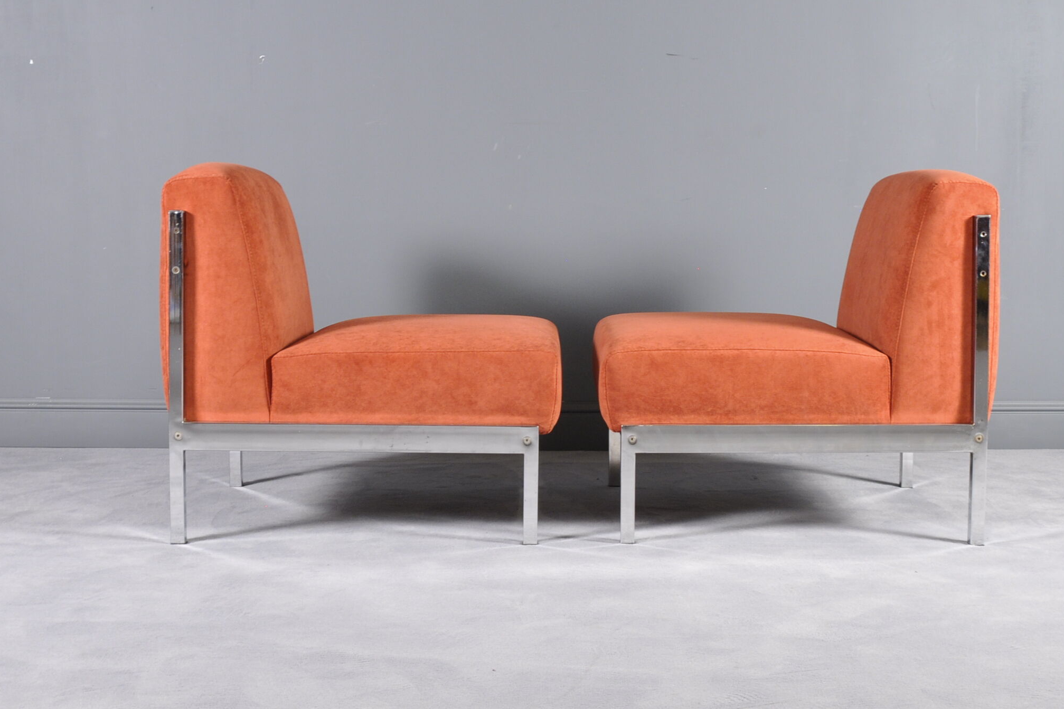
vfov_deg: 22.7
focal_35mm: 60
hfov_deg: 33.5
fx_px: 1767
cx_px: 551
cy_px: 374
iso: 400
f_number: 8
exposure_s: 1/5
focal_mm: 25
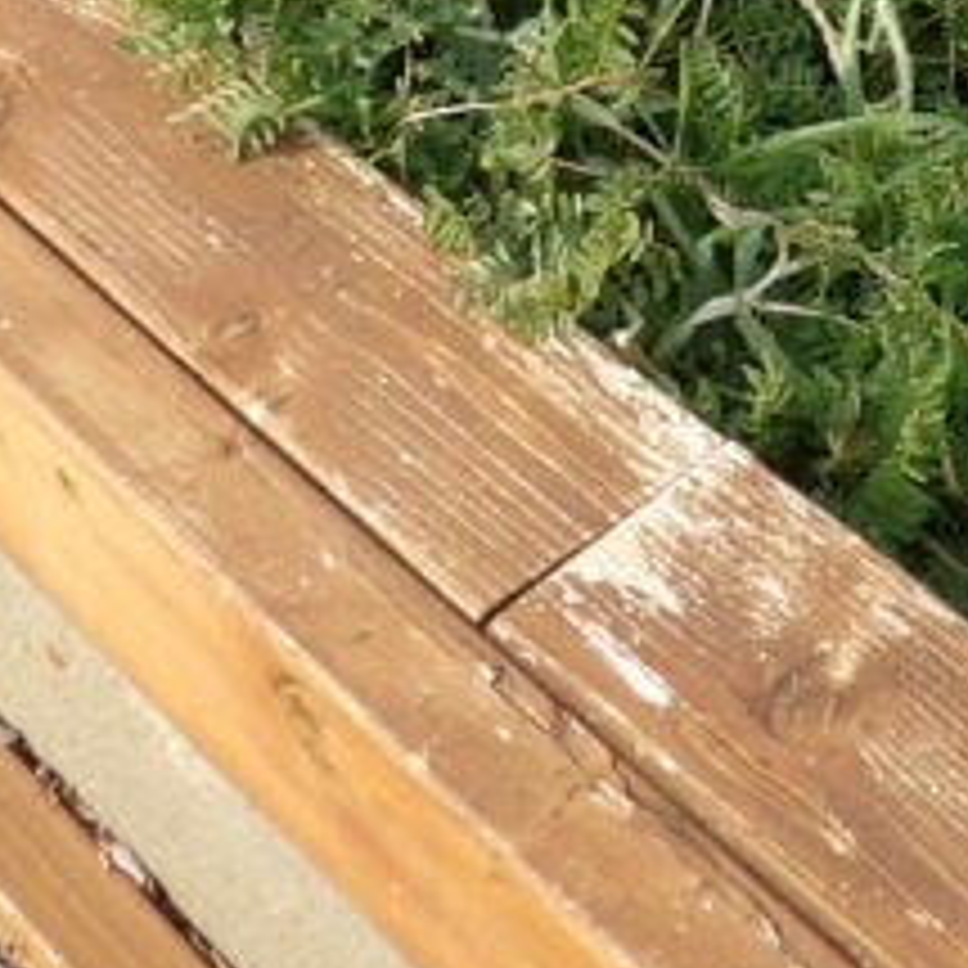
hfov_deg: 21.3
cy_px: -221
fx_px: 2499
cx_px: 927
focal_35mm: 79
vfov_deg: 20.4
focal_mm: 4.3
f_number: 3.2
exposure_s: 1/200
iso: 100
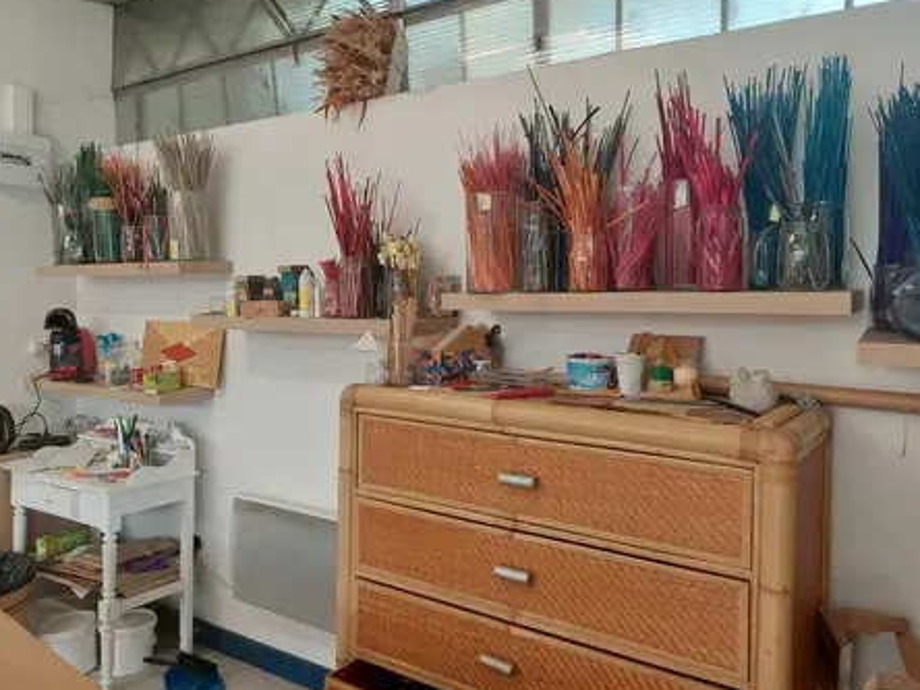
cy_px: 325
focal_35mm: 27
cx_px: 475
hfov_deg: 65.3
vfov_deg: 51.3
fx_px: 718
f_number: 1.8
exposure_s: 1/50
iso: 50
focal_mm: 5.23
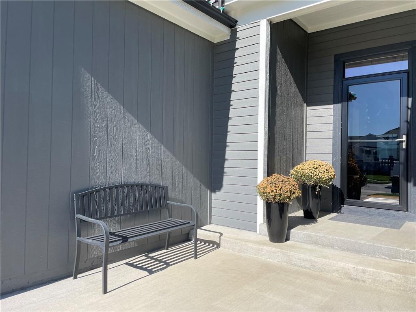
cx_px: 208
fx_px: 312
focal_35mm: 26
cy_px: 156
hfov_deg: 67.3
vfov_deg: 53.1
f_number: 1.6
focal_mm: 4.2
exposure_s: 1/2959
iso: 32
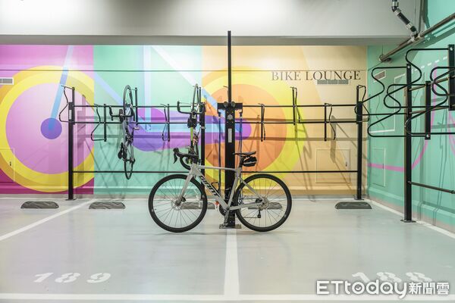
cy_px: 152
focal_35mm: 35
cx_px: 228
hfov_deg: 54.4
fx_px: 442
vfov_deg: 37.9
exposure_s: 1/30
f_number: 4
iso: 800
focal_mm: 35
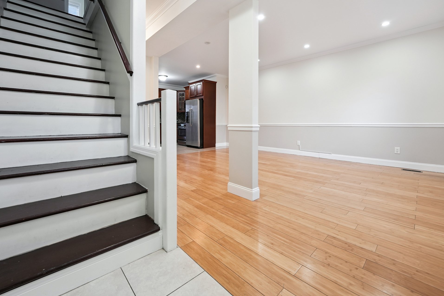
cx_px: 215
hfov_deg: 100.4
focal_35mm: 15
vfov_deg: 77.3
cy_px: 146
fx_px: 185
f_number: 6.3
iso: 400
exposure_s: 1/25
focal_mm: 14
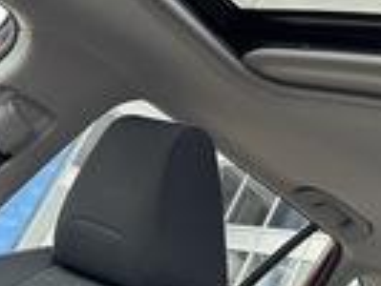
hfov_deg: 23.1
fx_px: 903
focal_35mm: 82
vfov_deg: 18.0
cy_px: 124
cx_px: 361
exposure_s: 1/185
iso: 40
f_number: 1.6
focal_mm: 5.96
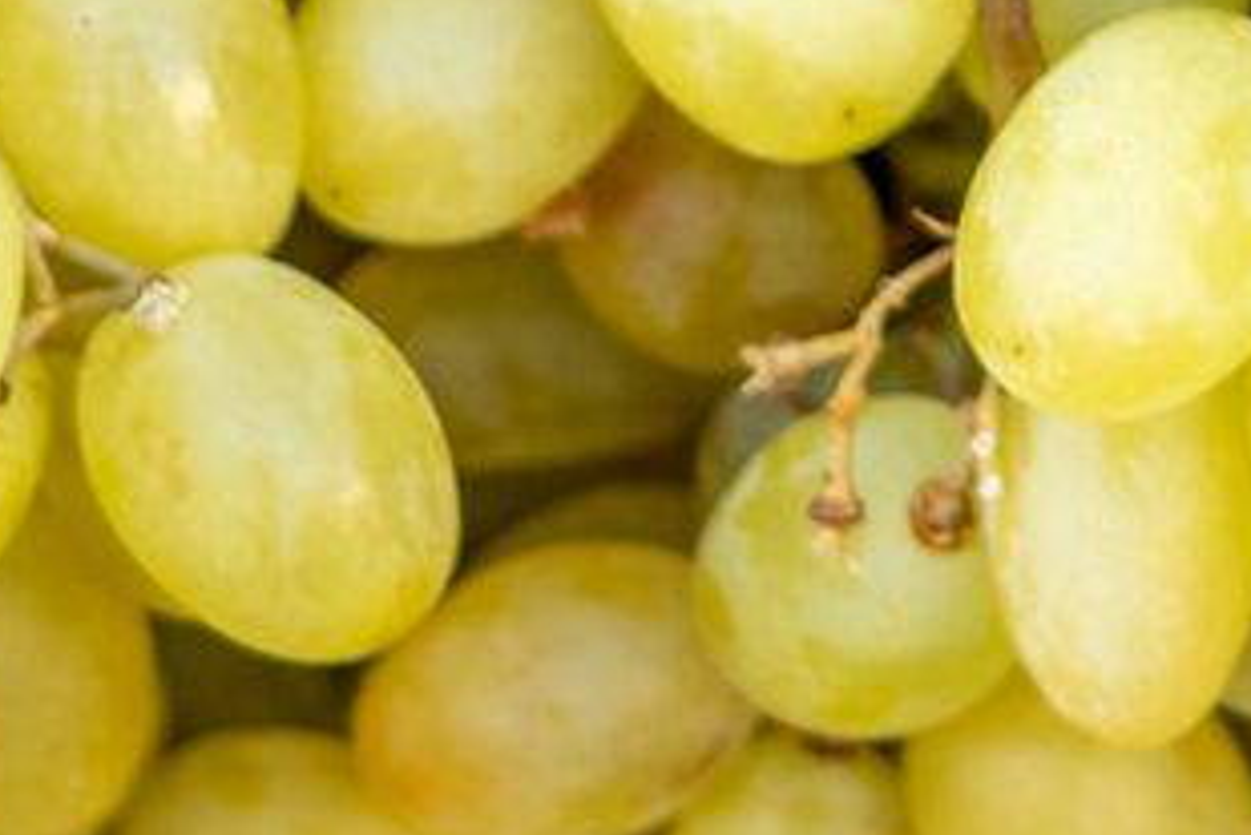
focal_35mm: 346
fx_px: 12039
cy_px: -627
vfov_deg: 3.9
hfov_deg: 5.8
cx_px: 2522
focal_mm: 35
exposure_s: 1/200
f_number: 2.8
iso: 100
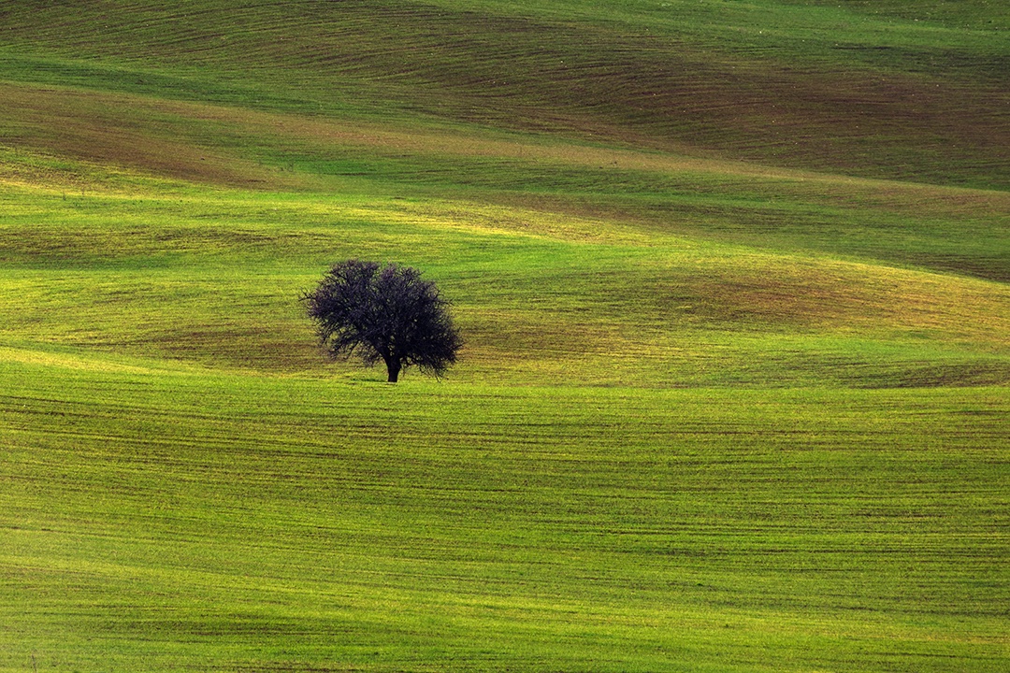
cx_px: 505
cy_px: 336
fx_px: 14027
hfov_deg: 4.1
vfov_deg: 2.7
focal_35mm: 500
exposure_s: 1/250
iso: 100
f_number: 8
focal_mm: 500
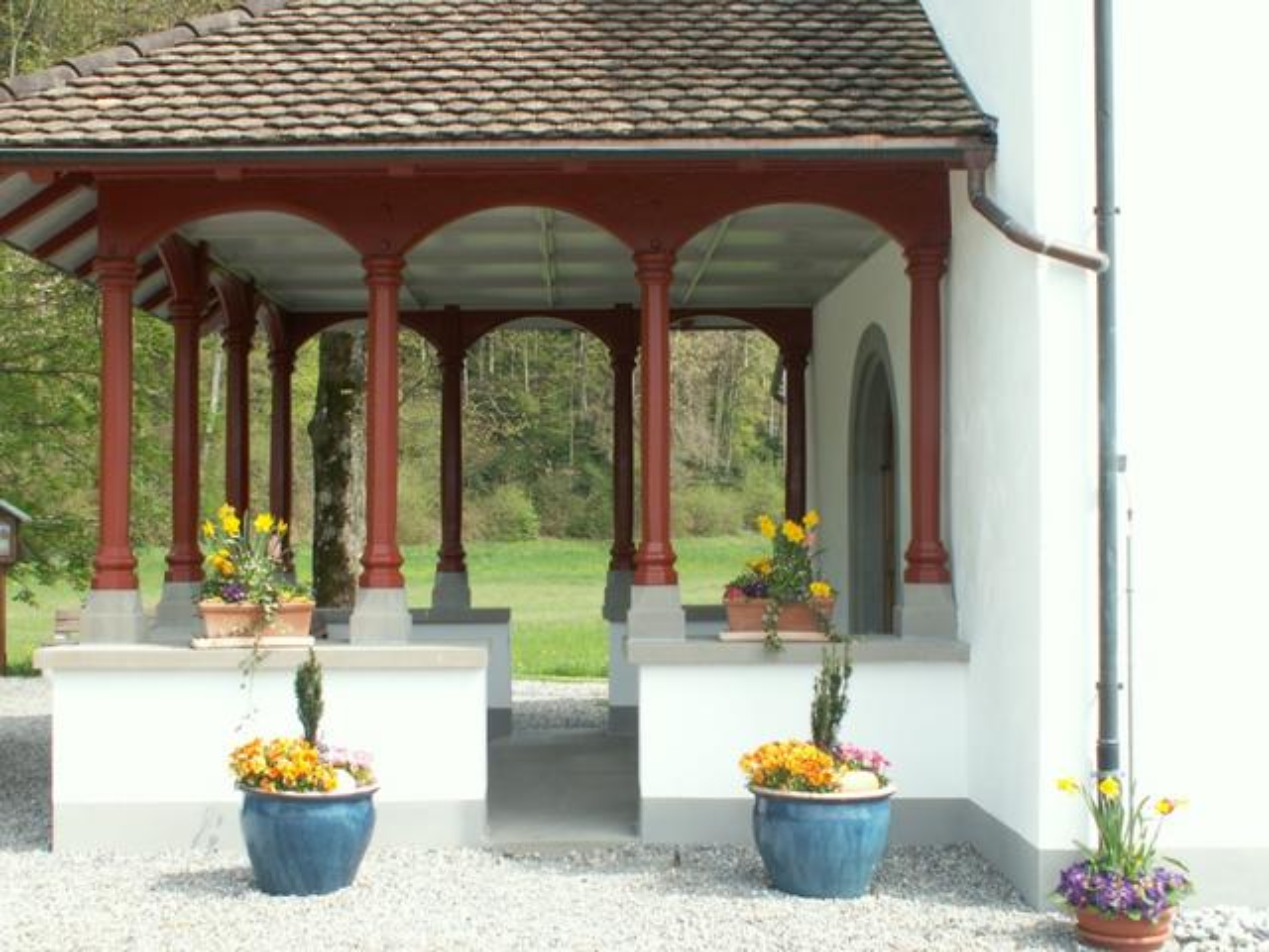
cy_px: 476
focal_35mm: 49
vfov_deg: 29.7
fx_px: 1796
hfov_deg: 38.9
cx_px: 634
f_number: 5
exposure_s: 1/100
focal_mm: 8.08
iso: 50
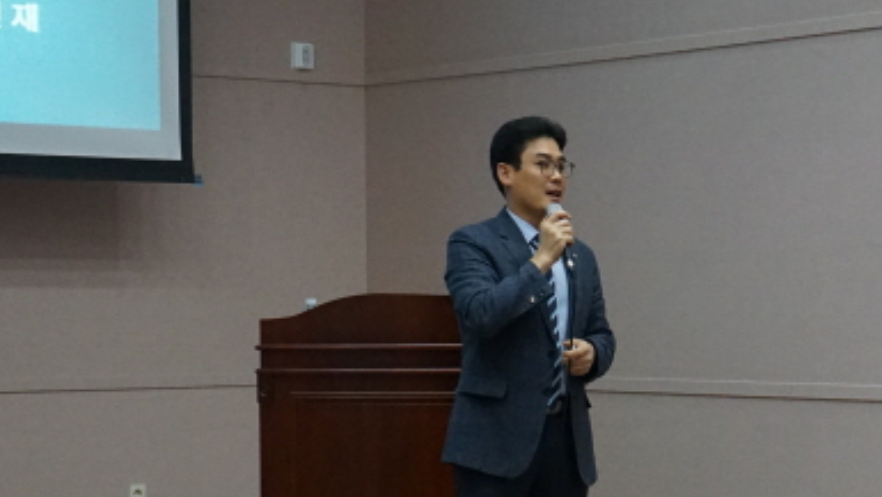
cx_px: 536
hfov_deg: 24.4
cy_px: 429
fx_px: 2036
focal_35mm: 87
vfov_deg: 13.8
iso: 5000
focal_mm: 40
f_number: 4
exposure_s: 1/160
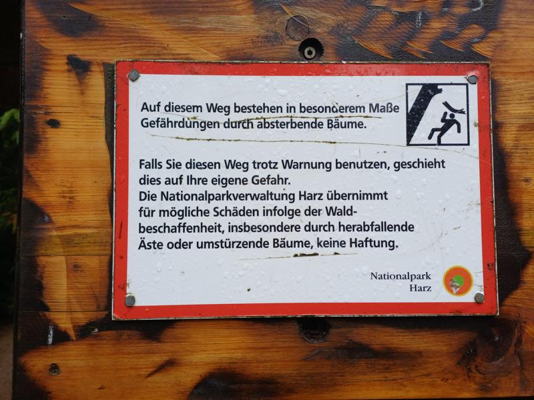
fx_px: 386
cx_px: 267
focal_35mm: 25
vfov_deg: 54.9
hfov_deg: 69.4
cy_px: 200
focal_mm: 4.65
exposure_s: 1/100
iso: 64
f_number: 1.8
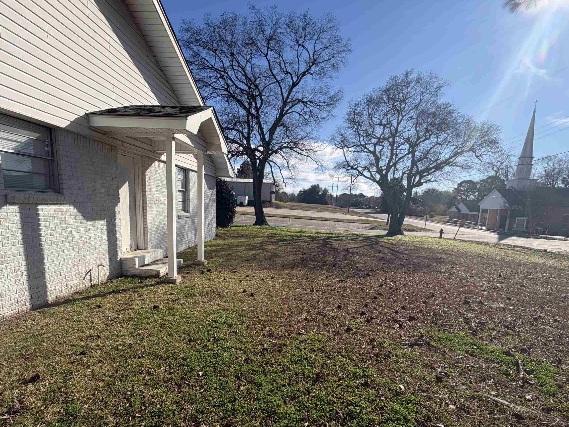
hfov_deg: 84.6
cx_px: 271
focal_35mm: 19
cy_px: 260
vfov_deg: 67.9
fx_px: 312
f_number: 2.2
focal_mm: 2.22
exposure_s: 1/770
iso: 25
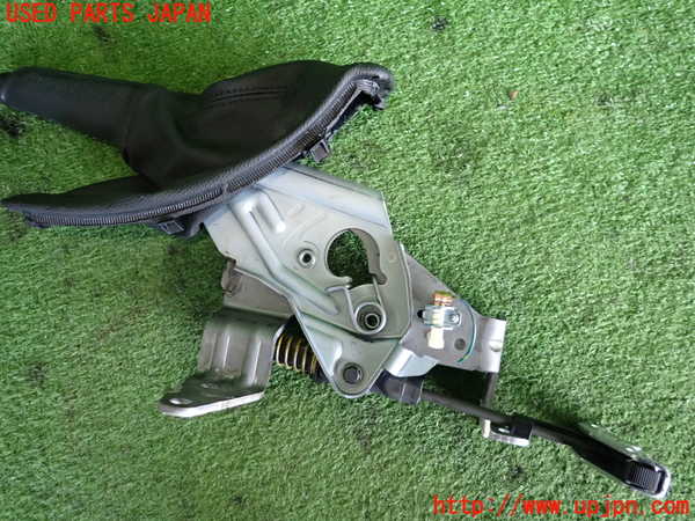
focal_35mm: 25
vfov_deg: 54.9
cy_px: 260
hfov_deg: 69.4
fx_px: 502
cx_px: 348
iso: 250
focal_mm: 4.5
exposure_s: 1/30
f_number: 2
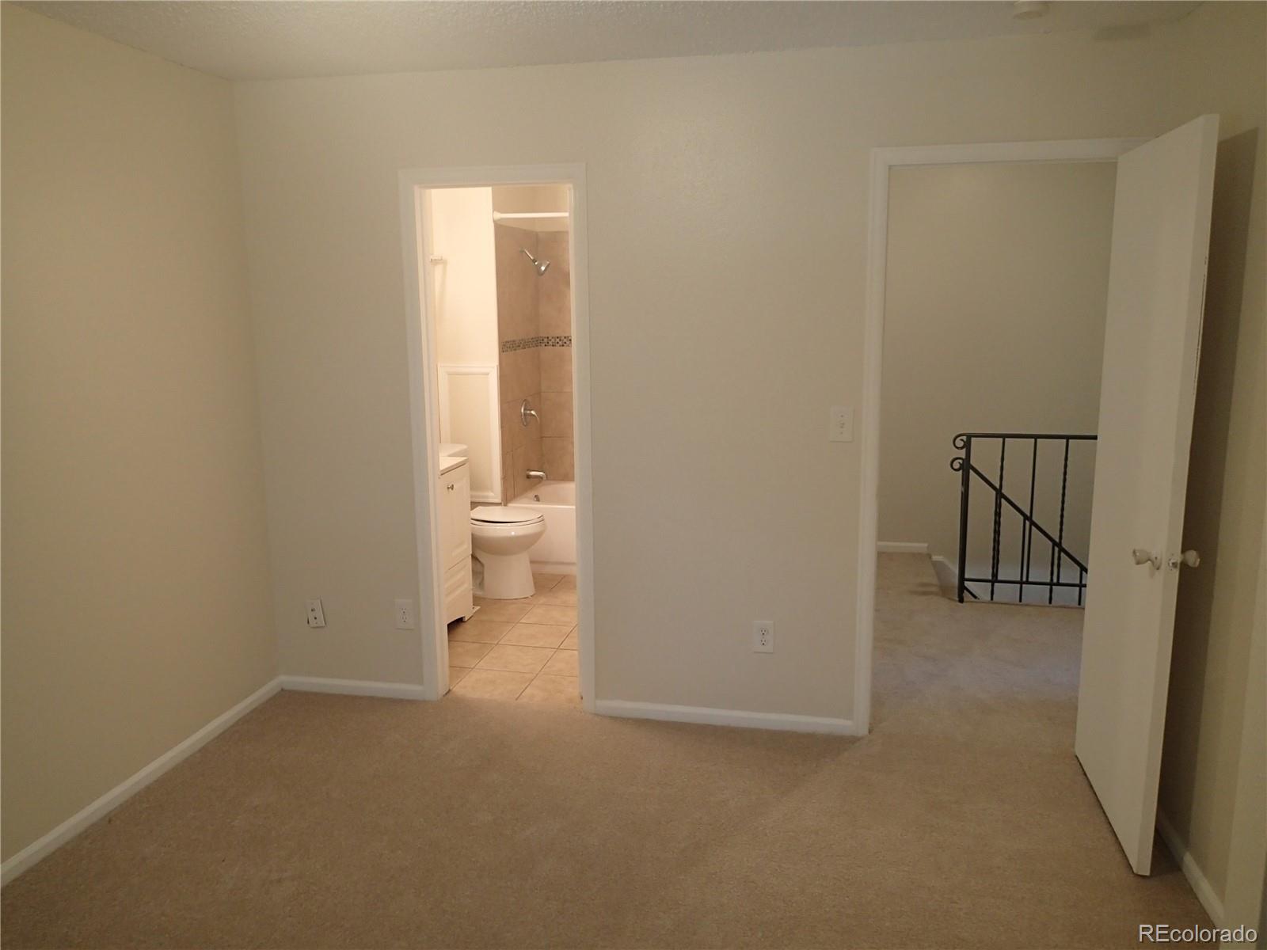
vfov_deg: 54.9
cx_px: 634
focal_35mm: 25
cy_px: 475
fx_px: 915
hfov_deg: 69.4
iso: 200
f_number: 2
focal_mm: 4.5
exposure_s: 1/50
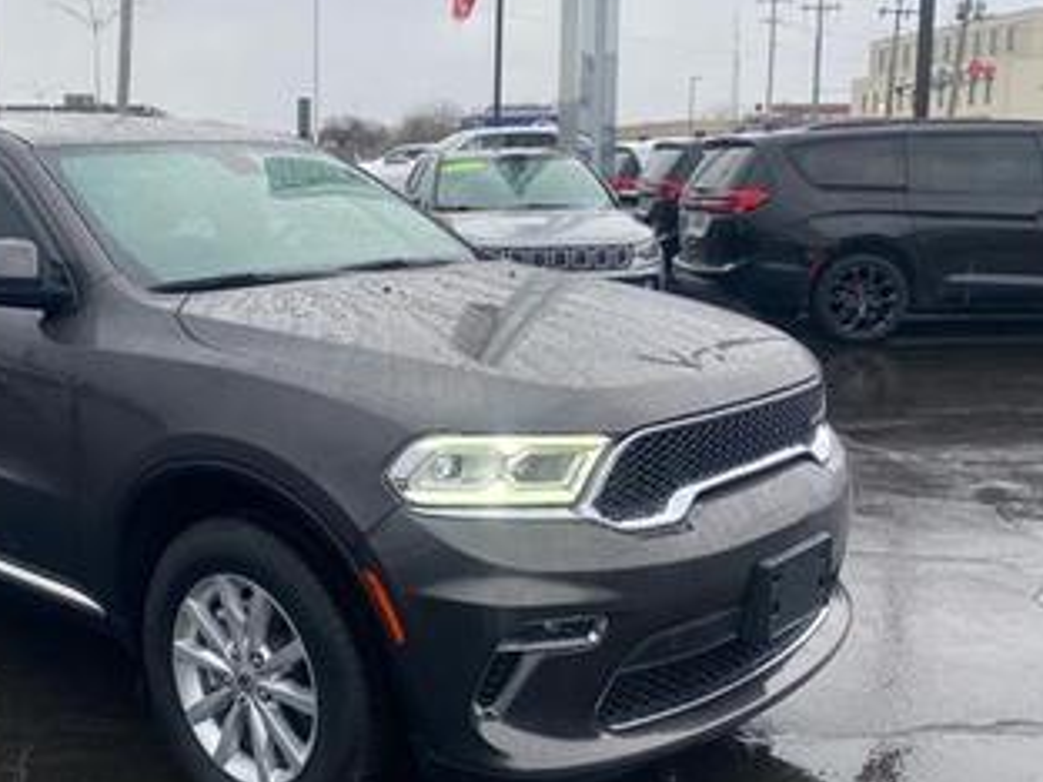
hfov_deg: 43.4
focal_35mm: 42
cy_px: 361
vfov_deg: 34.3
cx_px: 261
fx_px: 1265
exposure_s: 1/376
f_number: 1.8
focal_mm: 4.25
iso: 32
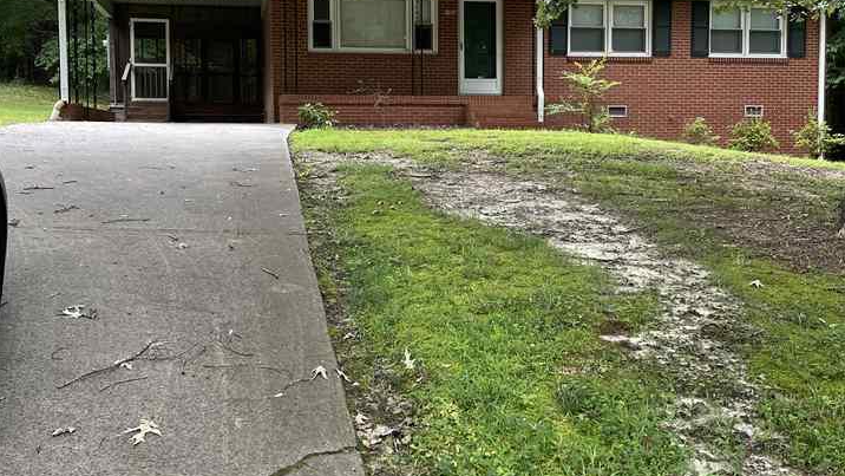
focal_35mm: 38
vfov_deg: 31.0
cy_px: 171
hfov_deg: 52.8
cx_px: 421
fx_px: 852
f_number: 1.6
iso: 80
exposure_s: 1/121
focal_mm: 4.2
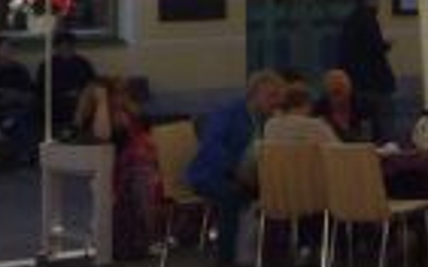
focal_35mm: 147
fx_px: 1714
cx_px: 871
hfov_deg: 12.4
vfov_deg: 8.5
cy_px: -256
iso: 200
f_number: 10
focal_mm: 5
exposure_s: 1/320
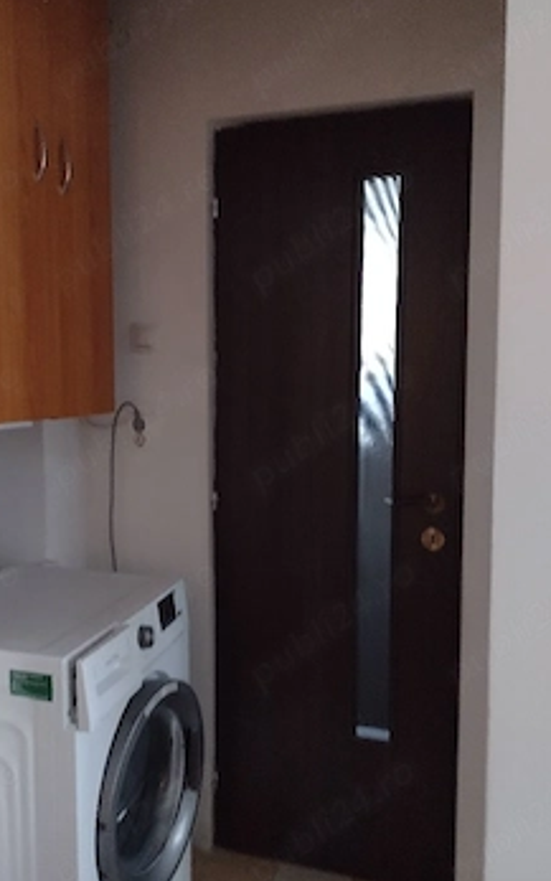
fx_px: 793
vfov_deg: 58.1
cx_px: 185
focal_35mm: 33
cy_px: 457
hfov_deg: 37.9
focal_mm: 4.71
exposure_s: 1/25
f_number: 1.7
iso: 881
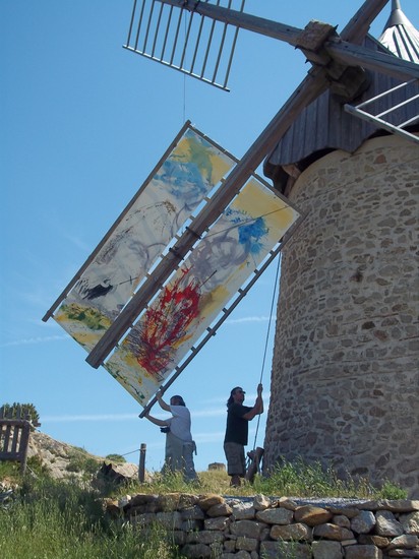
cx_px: 210
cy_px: 280
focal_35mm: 46
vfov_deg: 41.3
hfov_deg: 31.5
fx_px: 743
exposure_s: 1/125
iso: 80
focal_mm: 8.2
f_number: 8.9
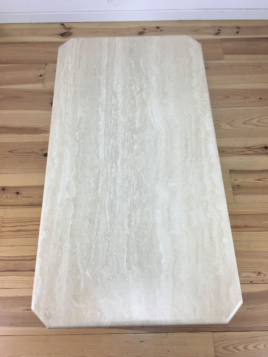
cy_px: 178
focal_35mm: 29
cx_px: 134
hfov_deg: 48.2
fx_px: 299
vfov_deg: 61.7
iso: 32
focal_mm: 4.15
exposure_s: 1/33
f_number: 2.2
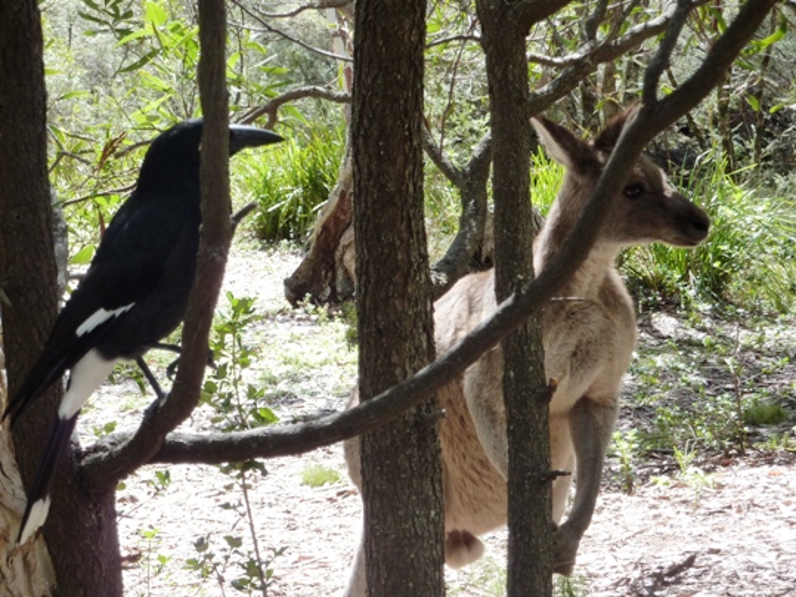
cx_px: 398
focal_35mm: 96
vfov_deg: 15.4
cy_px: 298
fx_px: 2207
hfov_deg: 20.4
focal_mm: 15.8
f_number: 4.3
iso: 125
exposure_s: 1/80
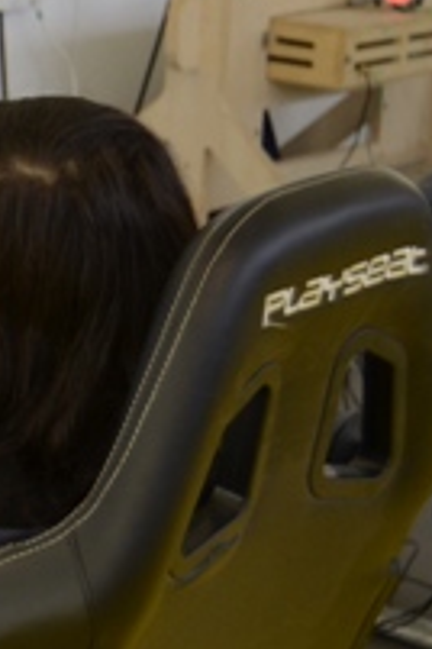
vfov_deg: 14.3
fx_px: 2574
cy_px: 149
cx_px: -538
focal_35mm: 143
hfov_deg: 8.8
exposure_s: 1/60
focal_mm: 30
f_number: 4.2
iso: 450
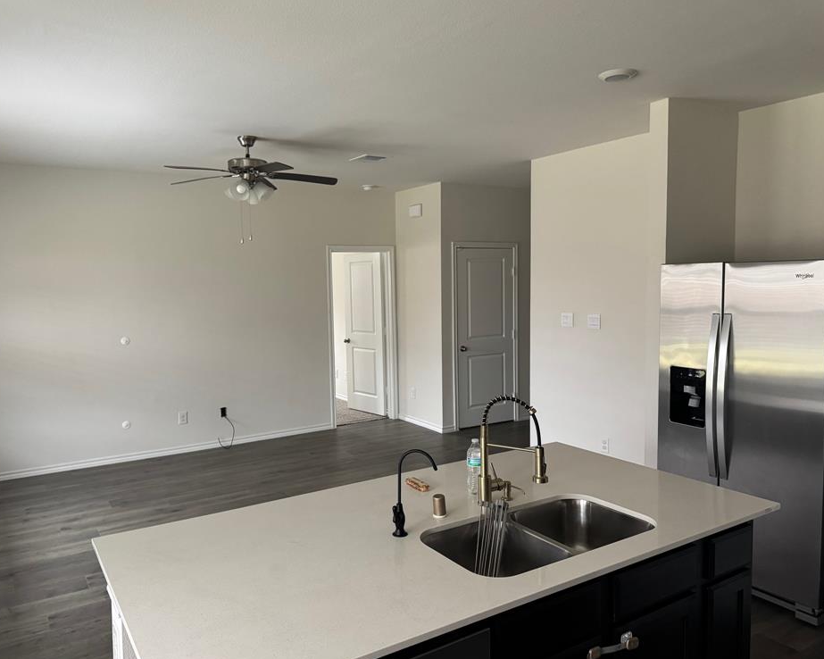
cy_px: 328
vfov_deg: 54.9
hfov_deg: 66.0
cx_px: 387
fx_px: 634
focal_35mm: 26
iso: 500
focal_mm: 6.8
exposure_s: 1/60
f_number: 1.8
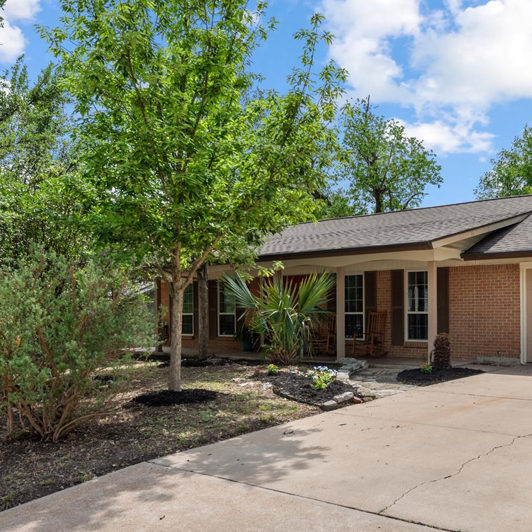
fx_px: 626
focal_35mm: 36
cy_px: 319
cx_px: 387
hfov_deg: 44.8
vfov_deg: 45.8
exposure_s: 1/250
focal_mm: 20
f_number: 8
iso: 400
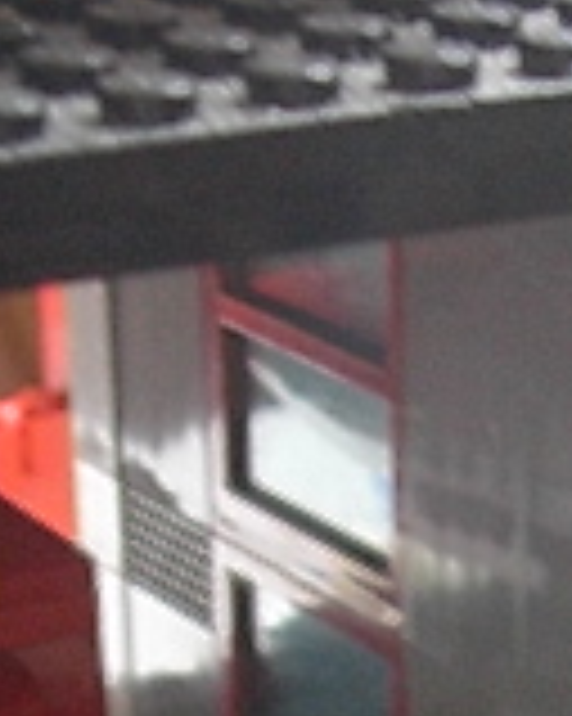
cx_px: 856
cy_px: 1013
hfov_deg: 8.5
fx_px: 3749
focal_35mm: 177
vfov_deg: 10.6
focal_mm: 6.7
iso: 70
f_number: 2.9
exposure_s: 1/8.4
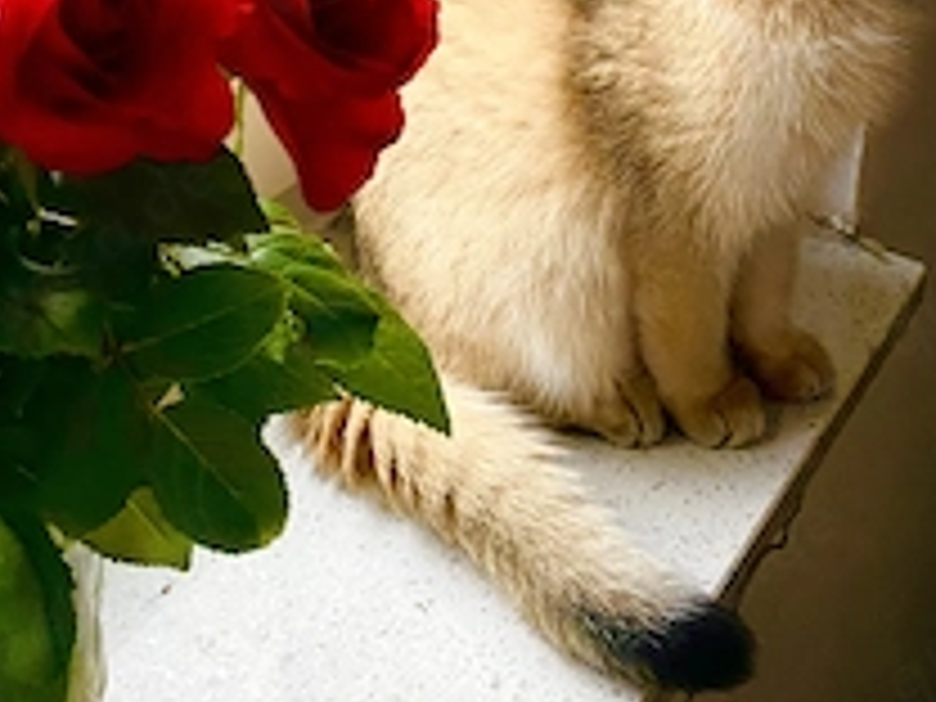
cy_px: -18
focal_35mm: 50
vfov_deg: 27.3
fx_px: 1352
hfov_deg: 38.0
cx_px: 558
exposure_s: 1/60
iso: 400
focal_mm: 4.25
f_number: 1.8
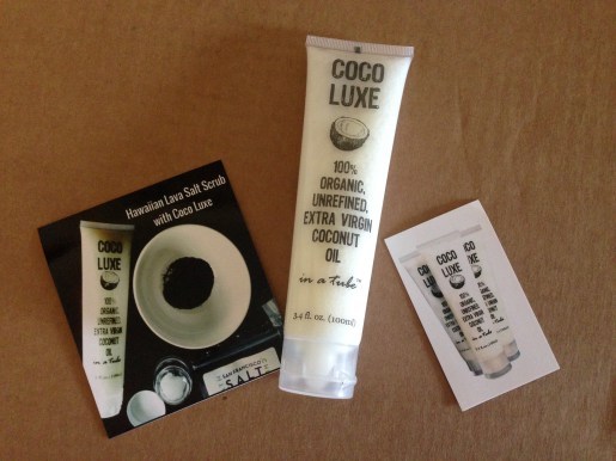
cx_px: 308
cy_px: 230
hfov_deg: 55.4
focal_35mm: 33
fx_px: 587
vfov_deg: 42.9
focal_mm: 4.12
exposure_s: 1/20
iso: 320
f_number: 2.4
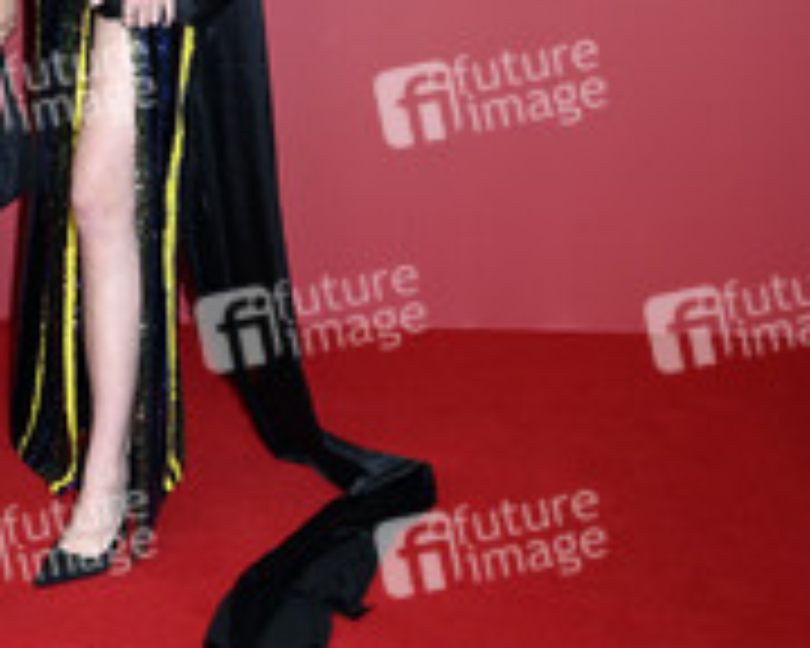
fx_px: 1798
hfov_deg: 23.8
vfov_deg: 19.8
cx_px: -79
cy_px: -18
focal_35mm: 75
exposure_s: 1/200
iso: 640
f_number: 5.6
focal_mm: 32
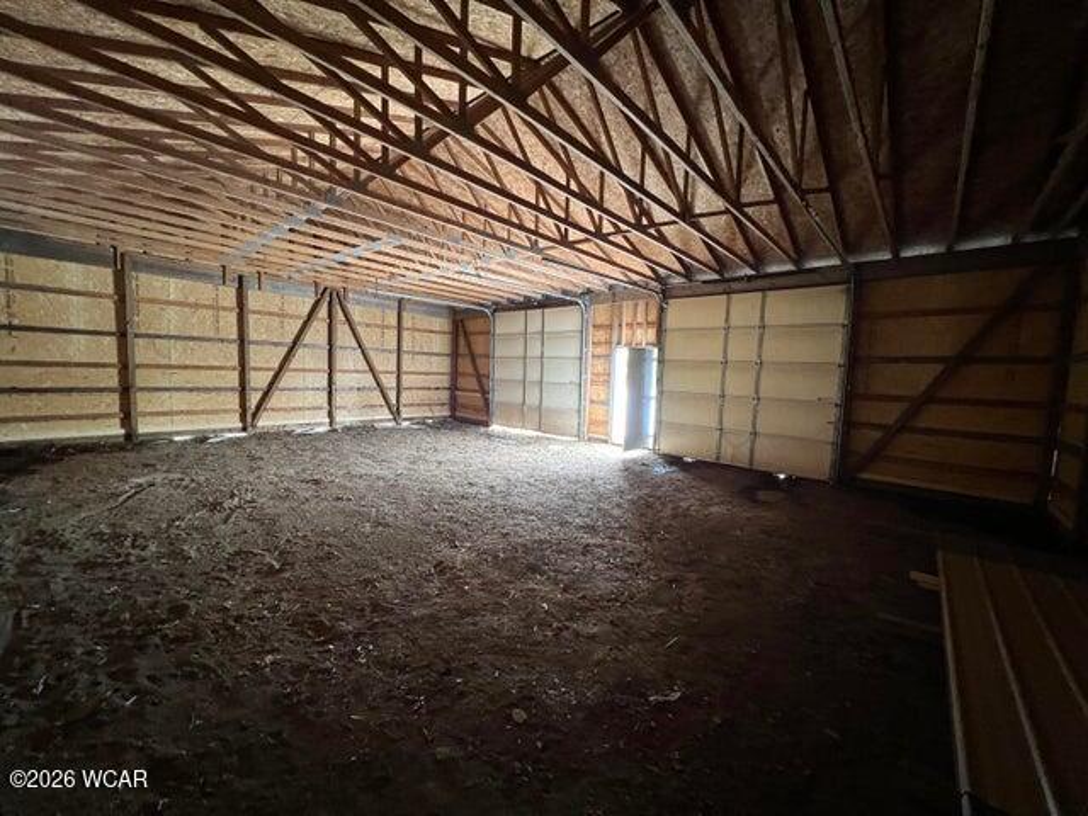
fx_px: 409
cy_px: 408
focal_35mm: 13
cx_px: 544
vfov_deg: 89.9
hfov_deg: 106.2
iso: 500
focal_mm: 1.57
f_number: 1.8
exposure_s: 1/60
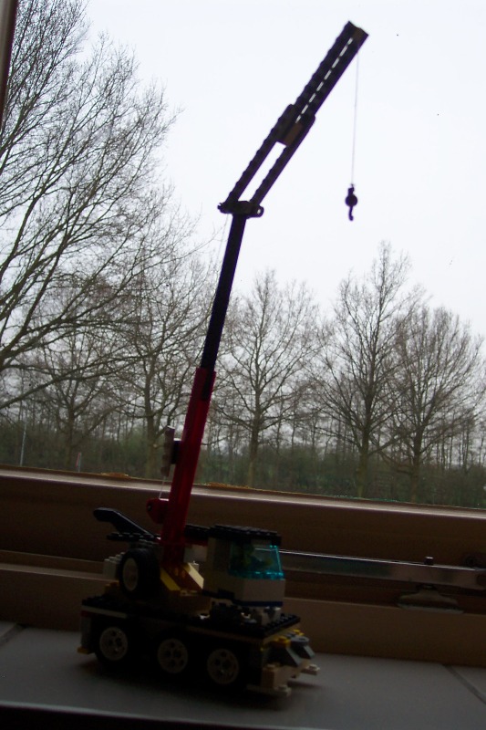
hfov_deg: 35.0
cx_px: 243
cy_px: 365
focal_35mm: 38
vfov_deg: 50.7
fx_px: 770
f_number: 2.8
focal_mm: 8
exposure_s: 1/250
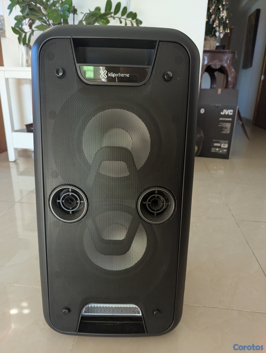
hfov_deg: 56.9
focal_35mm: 24
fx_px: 245
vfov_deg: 71.5
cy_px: 176
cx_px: 133
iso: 1370
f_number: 1.85
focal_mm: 6.81
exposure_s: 1/555
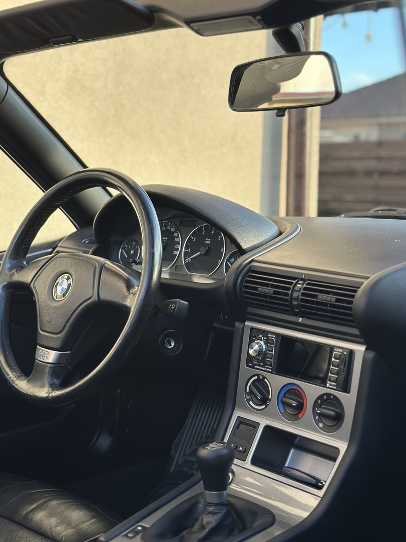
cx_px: 171
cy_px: 282
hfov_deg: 25.6
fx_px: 892
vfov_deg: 33.8
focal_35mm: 57
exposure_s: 1/627
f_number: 1.78
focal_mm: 6.86
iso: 80
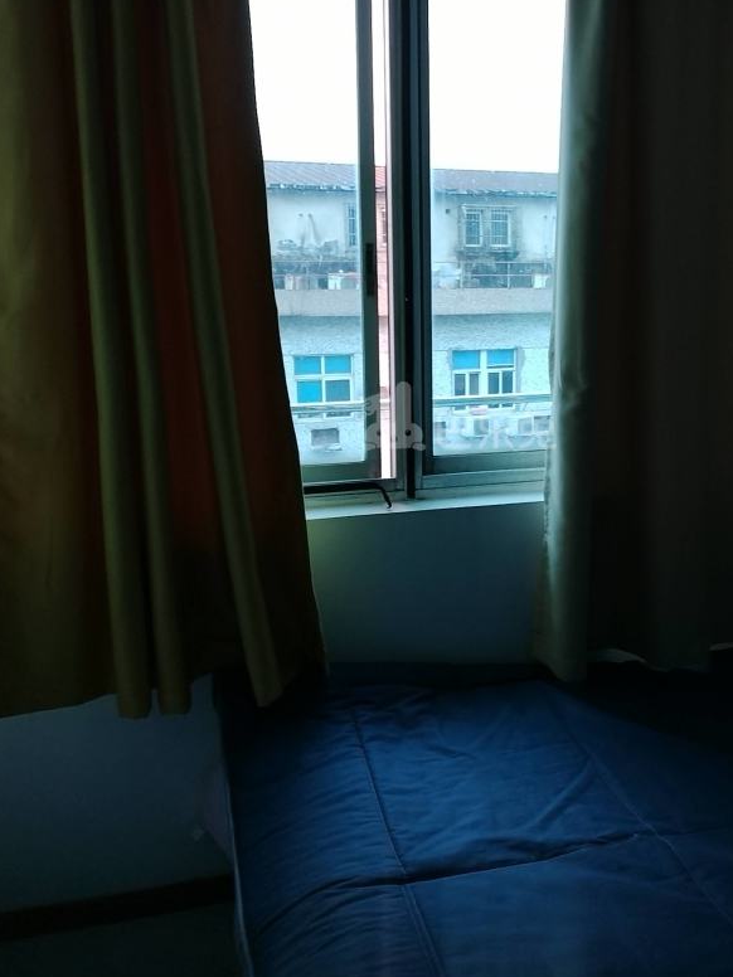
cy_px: 417
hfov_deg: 42.6
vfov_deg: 55.1
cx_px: 456
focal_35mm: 33
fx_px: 932
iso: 50
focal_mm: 3.05
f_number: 2.2
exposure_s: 1/50
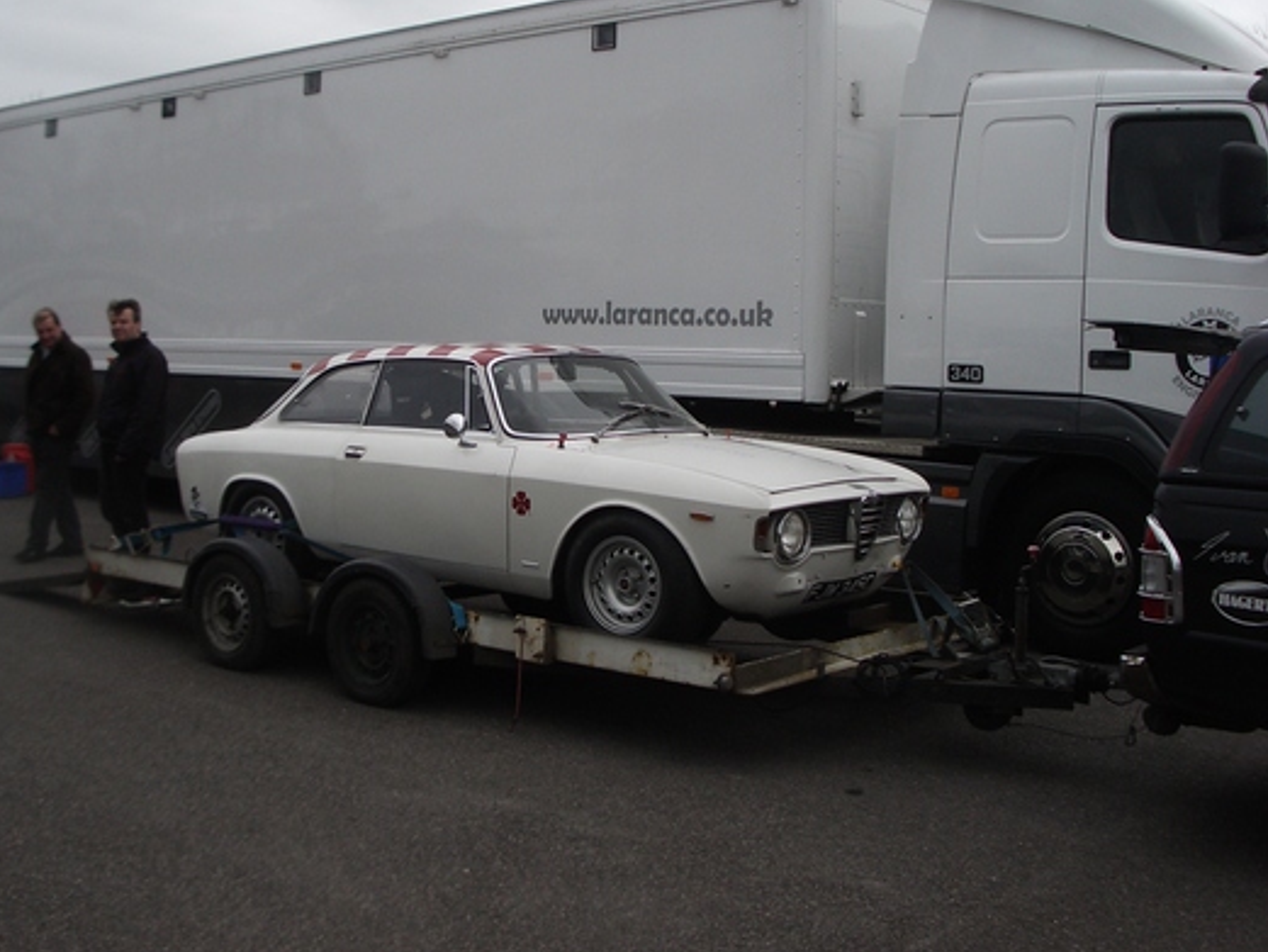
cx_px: 531
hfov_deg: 43.7
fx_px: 1575
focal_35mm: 43
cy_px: 380
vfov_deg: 33.5
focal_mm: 5.8
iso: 80
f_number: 4.3
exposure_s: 1/320
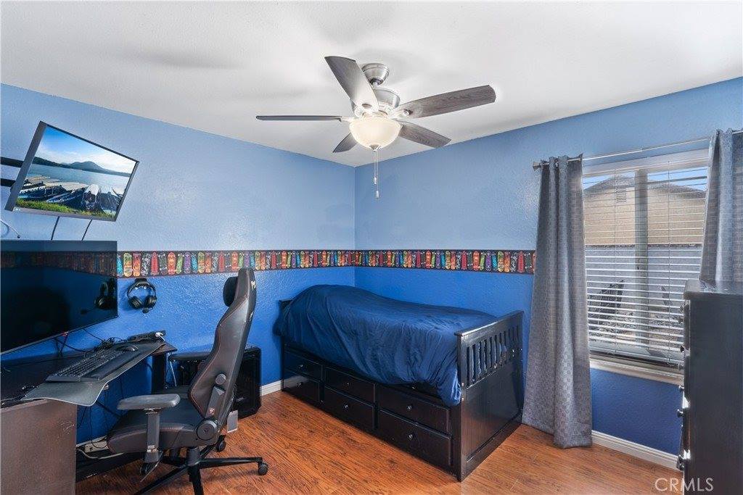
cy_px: 248
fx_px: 334
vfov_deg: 73.1
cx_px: 372
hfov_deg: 96.0
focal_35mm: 16
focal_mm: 16.2
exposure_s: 25
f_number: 22
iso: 100
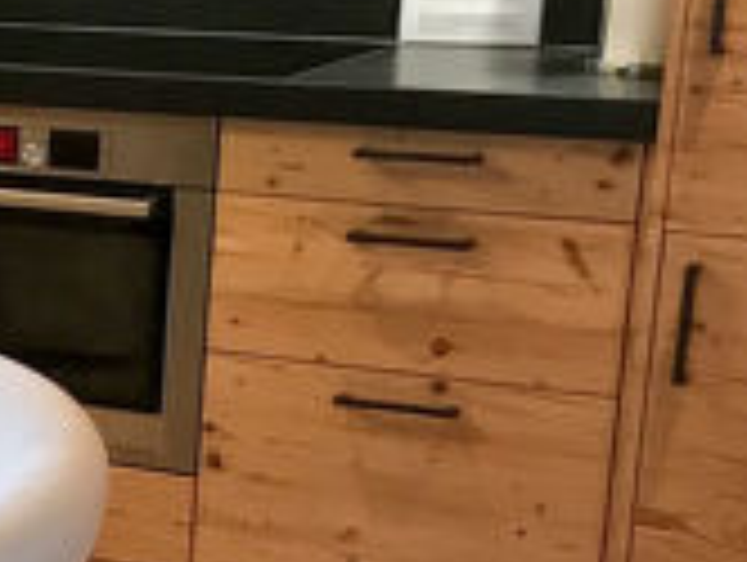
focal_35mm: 127
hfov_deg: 12.7
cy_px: 445
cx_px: -943
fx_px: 2745
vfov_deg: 11.7
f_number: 1.8
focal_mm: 3.99
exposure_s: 1/17
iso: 64
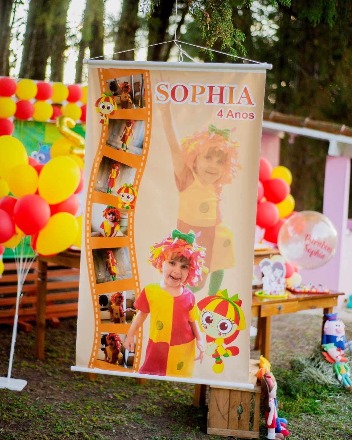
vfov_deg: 33.0
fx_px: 742
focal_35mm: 57
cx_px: 175
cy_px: 191
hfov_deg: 26.7
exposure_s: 1/320
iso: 320
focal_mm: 50
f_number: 1.8
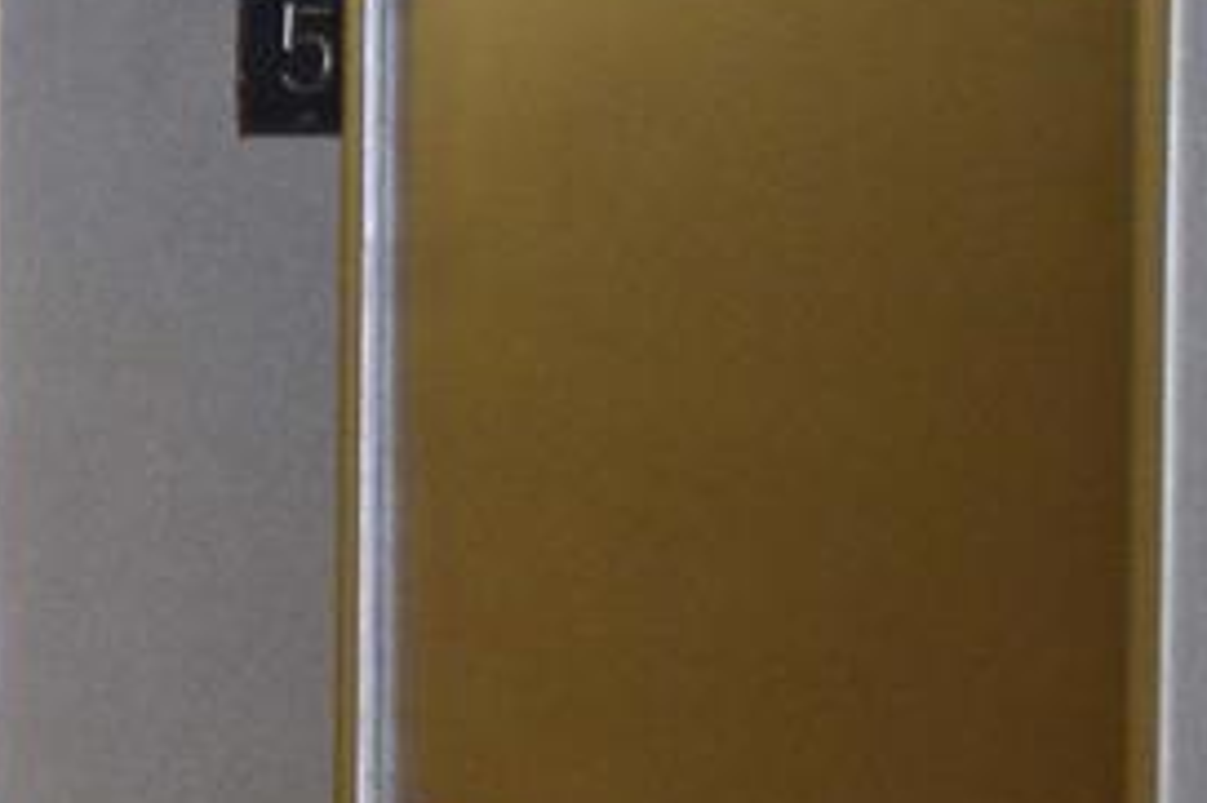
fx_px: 14341
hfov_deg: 4.6
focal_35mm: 428
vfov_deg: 3.2
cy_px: 958
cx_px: -2161
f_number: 4.5
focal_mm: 38
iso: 400
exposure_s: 1/8
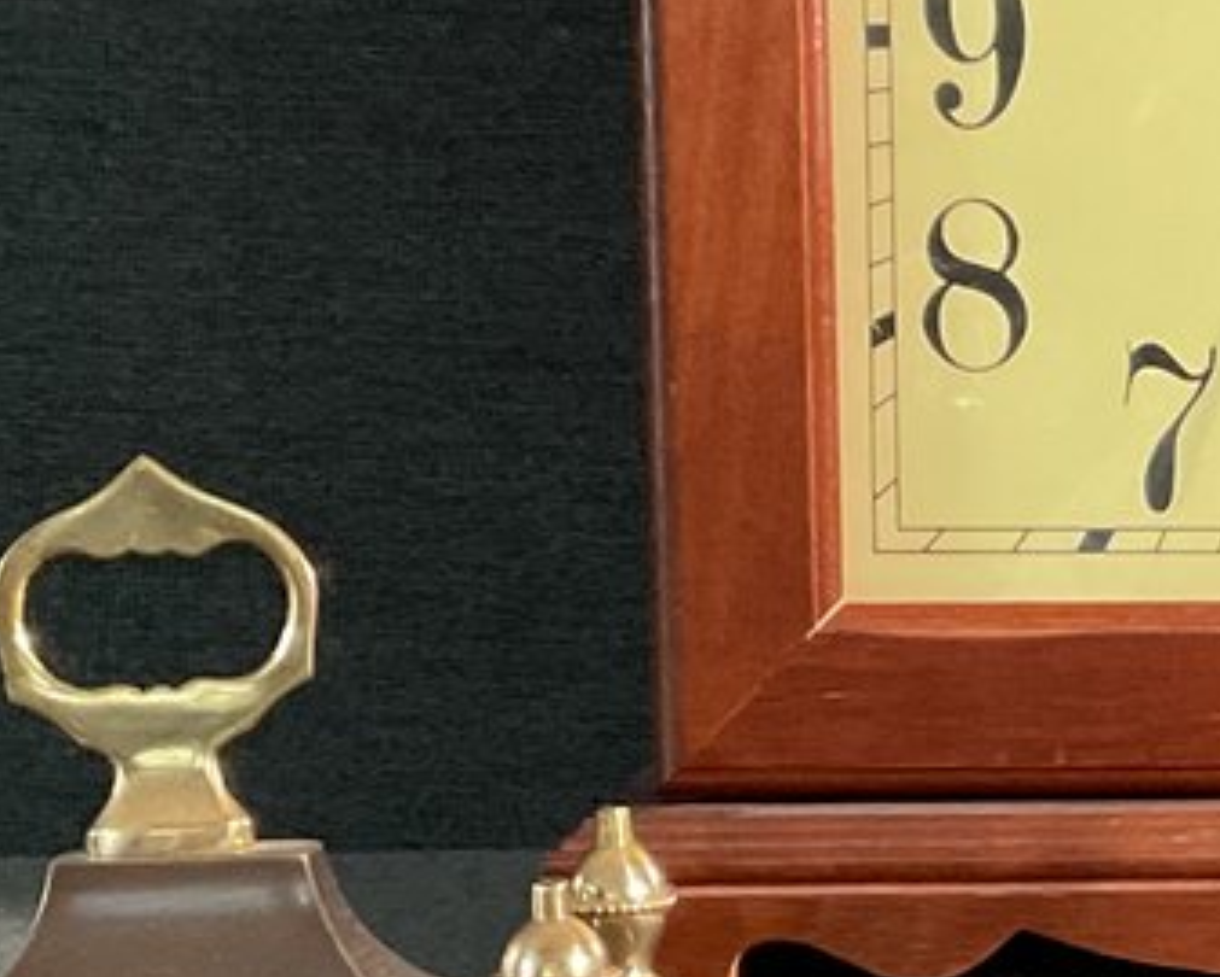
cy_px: 704
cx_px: 1377
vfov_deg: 12.1
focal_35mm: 127
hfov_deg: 14.7
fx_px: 4588
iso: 200
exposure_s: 1/60
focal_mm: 3
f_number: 1.8
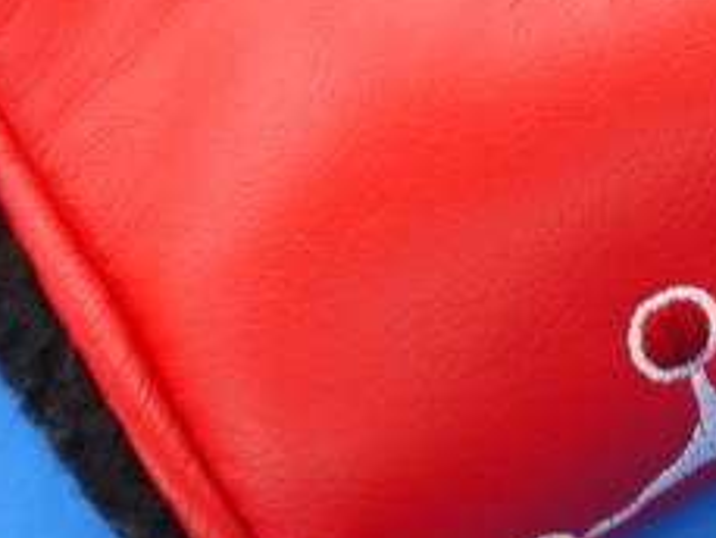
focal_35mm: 235
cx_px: 610
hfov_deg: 8.4
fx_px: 4863
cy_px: -72
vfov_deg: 6.3
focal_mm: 42
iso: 800
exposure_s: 1/80
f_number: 5.6
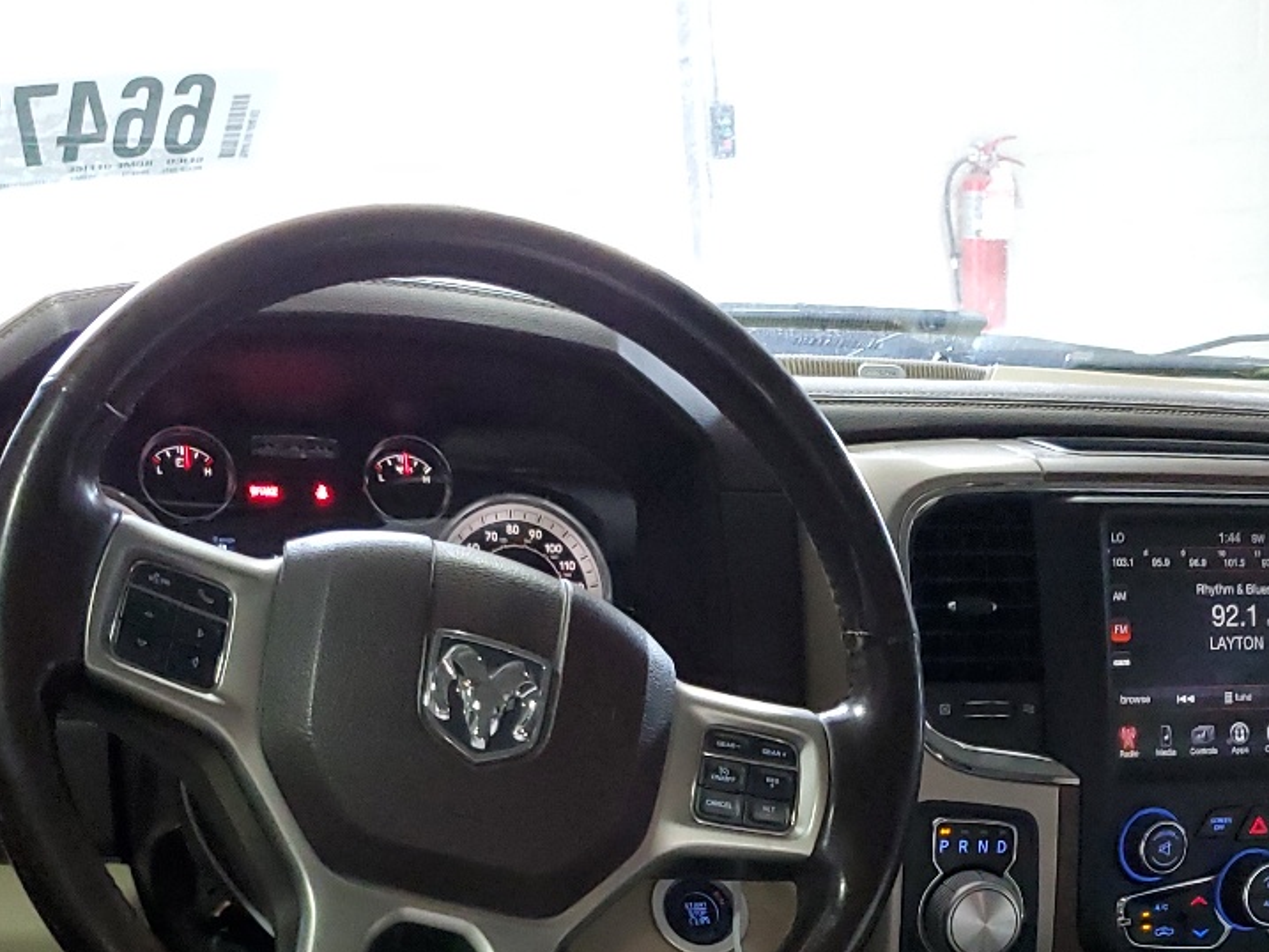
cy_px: 1033
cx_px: 779
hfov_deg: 33.1
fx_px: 2127
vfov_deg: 23.7
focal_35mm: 58
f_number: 1.5
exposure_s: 1/60.2
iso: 359
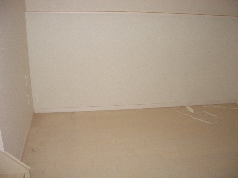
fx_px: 241
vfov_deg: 40.7
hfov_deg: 52.6
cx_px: 119
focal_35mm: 35
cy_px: 89
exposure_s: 1/60
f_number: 2.6
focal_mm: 5.8
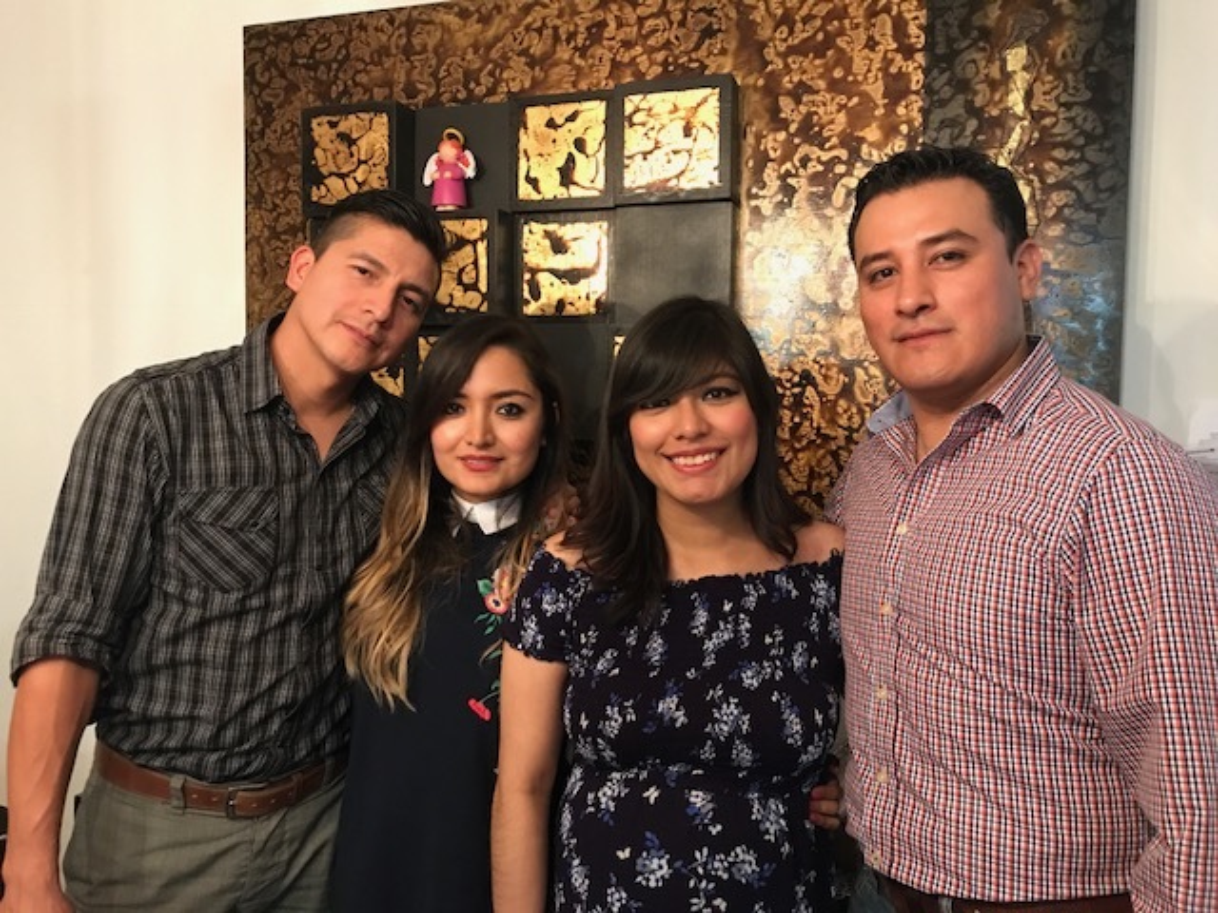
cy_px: 456
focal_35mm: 28
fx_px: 985
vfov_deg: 49.7
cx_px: 609
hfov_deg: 63.4
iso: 100
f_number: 1.8
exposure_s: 1/6
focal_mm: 3.99
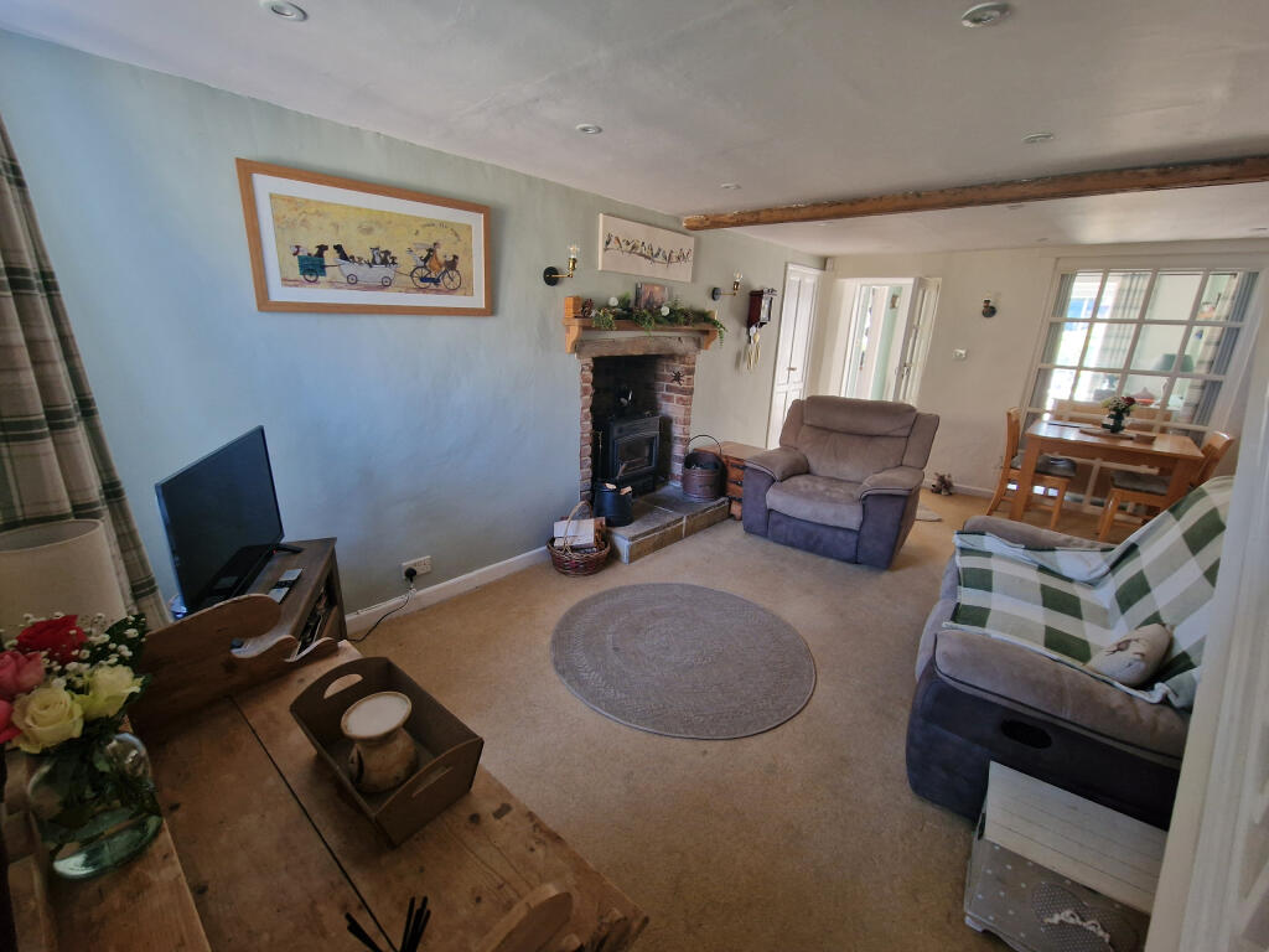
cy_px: 476
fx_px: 477
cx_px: 634
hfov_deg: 106.2
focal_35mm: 13
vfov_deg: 89.9
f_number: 2.2
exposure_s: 1/30
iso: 320
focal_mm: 2.2
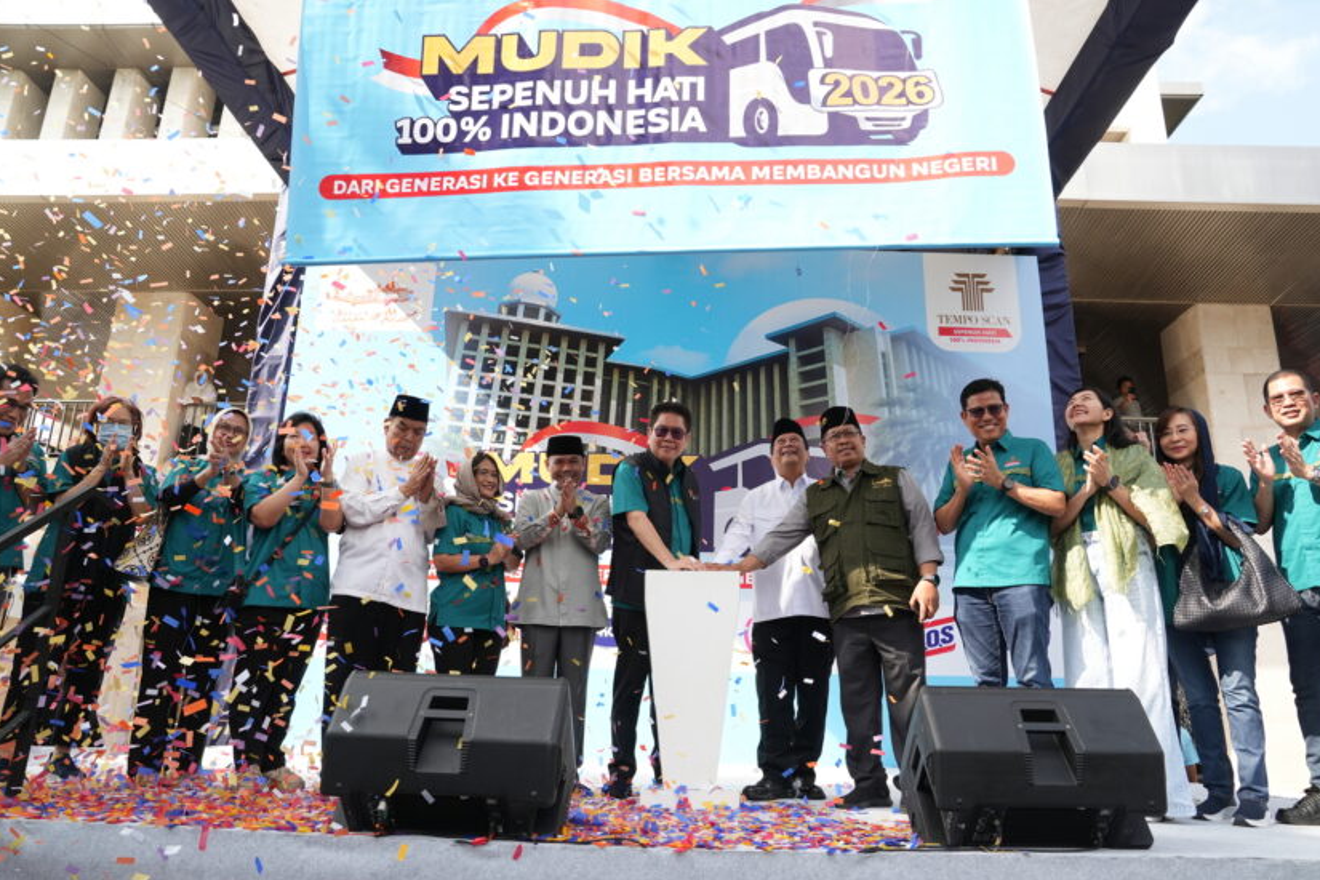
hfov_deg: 71.5
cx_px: 677
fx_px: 917
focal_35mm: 25
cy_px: 446
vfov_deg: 51.3
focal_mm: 24
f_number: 5
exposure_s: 1/640
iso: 500
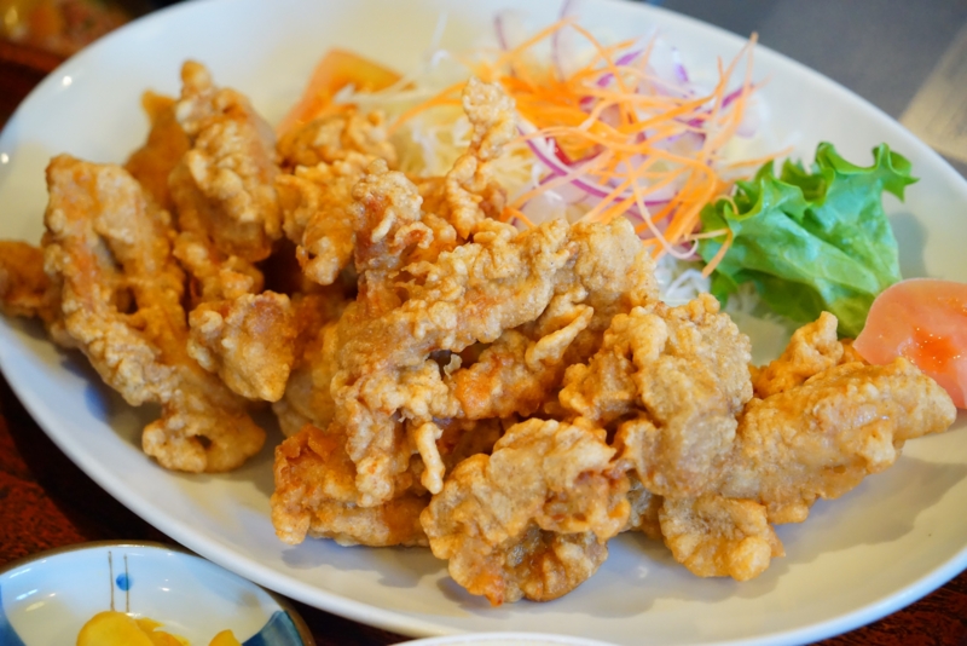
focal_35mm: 160
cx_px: 484
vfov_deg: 8.6
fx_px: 4299
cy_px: 323
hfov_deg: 12.8
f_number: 6.3
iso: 8000
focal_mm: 160
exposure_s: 1/200
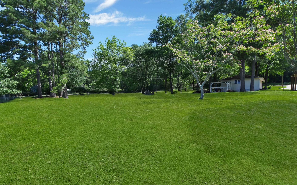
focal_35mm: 15
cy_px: 101
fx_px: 121
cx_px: 150
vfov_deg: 74.6
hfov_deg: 101.5
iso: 100
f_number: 8
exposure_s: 1/125
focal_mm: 14
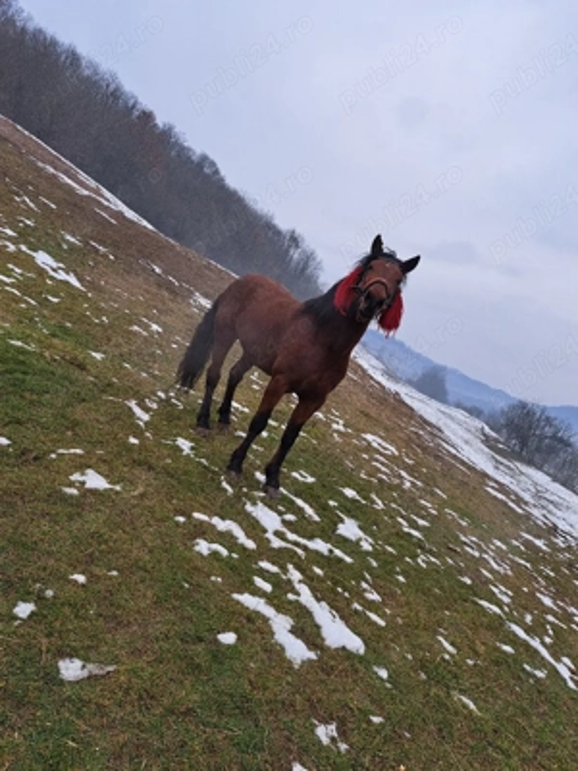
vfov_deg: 71.6
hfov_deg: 56.8
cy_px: 386
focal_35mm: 24
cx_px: 289
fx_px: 534
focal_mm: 5.23
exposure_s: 1/714
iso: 50
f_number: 1.8
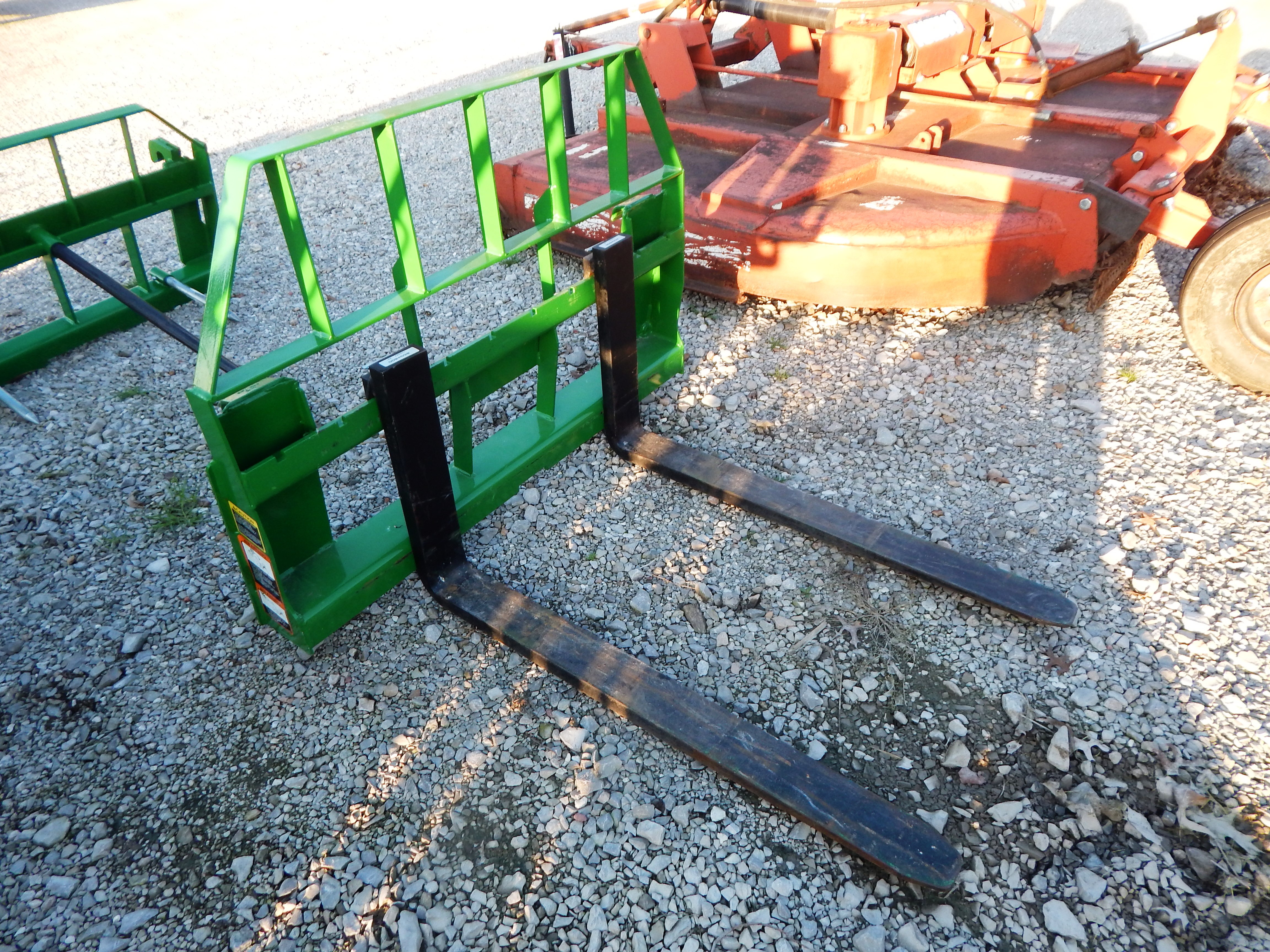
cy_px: 476
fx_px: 807
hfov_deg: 76.4
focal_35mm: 22
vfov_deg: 61.1
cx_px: 635
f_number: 3
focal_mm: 4
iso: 125
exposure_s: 1/160
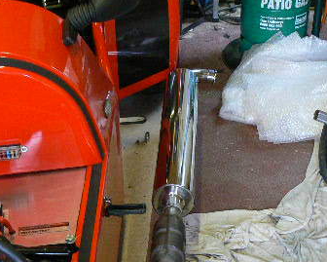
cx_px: 174
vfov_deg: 22.3
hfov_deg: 28.3
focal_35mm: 67
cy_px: 231
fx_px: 649
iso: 200
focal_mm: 6
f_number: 2.8
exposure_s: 1/13
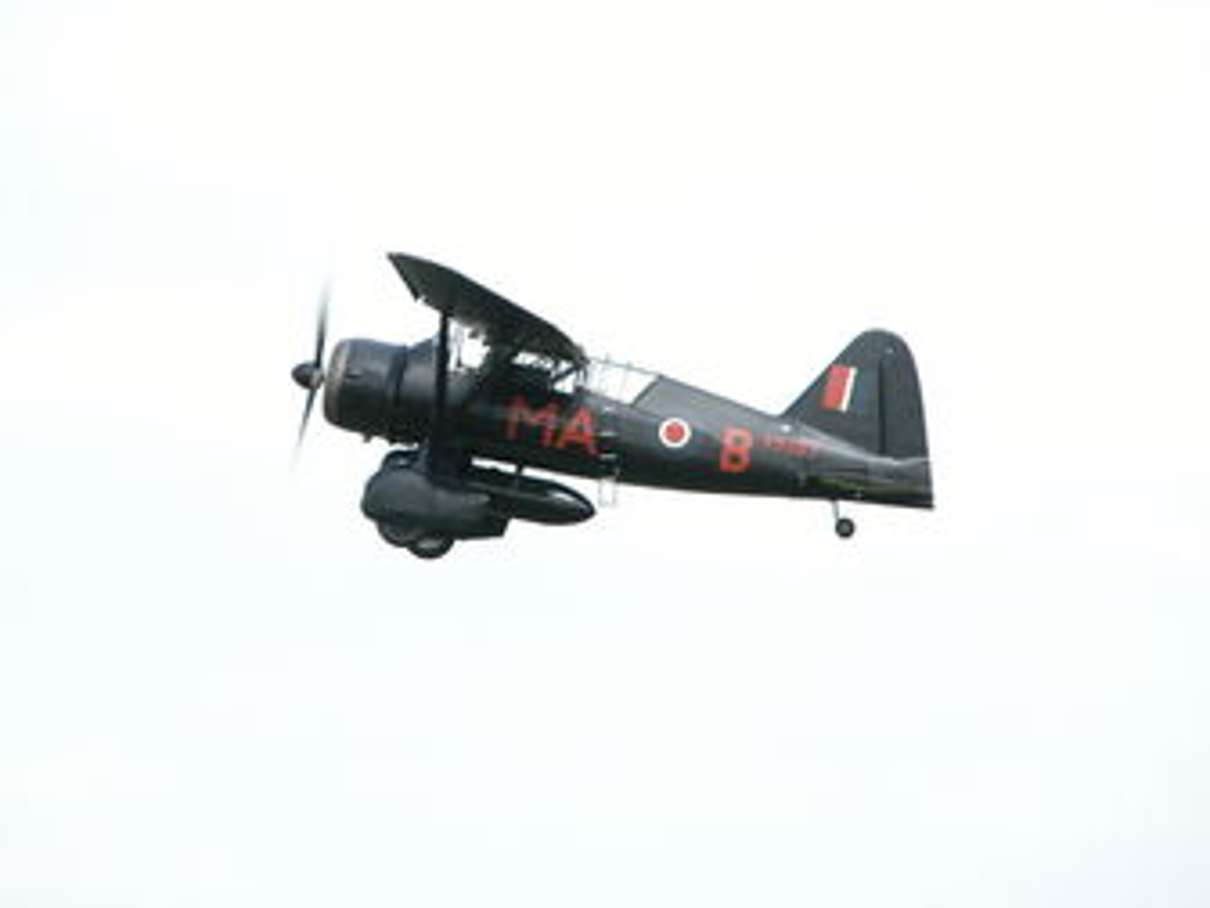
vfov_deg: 4.5
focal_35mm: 333
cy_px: 382
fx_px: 11640
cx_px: 605
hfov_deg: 6.0
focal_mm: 71.2
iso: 100
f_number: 4.7
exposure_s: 1/236
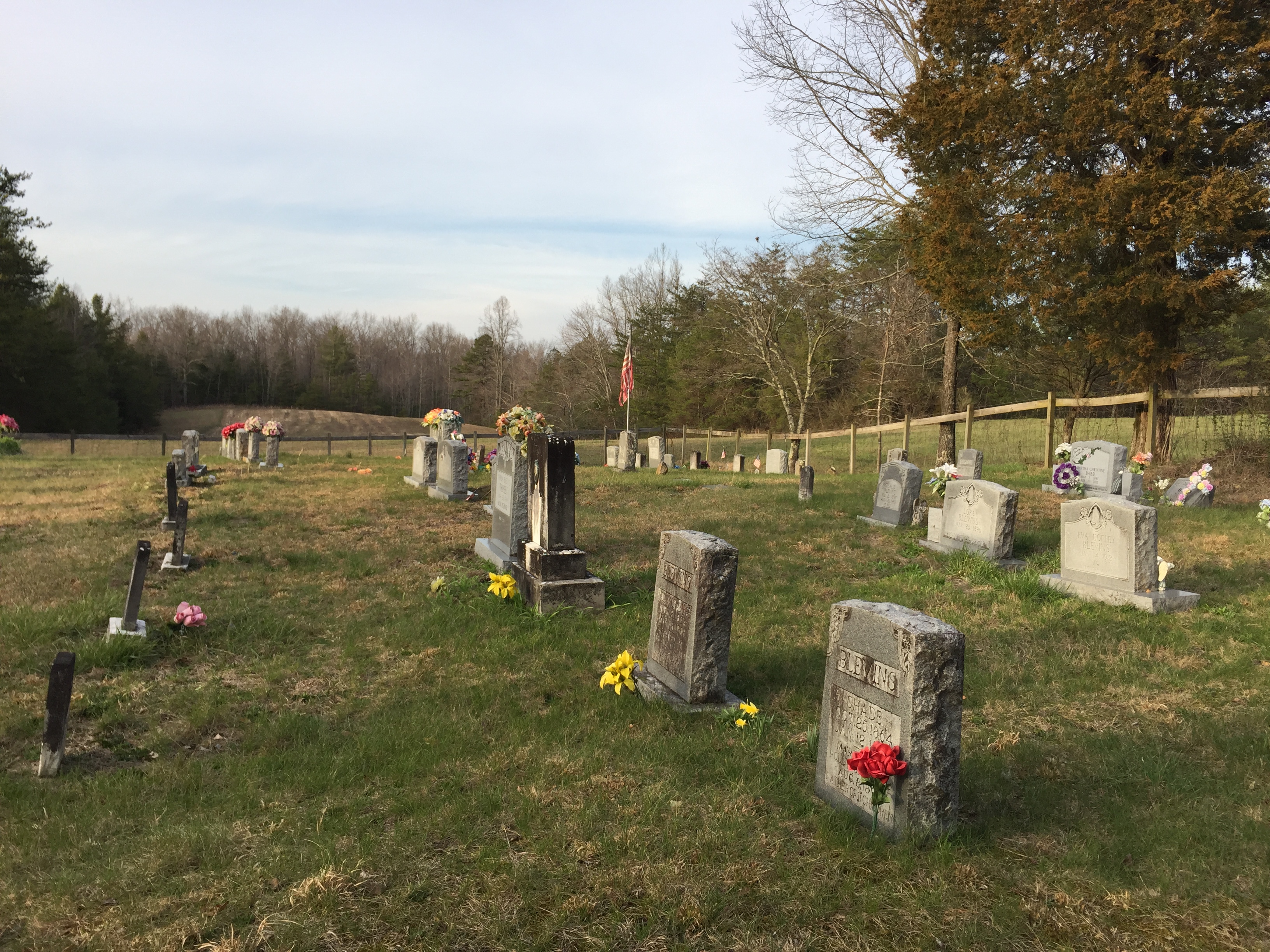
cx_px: 635
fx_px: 1064
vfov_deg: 48.2
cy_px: 476
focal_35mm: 29
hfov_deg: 61.7
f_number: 2.2
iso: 32
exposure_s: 1/412
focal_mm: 4.15
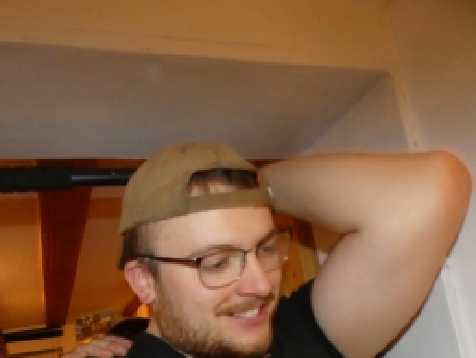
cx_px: 170
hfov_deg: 57.4
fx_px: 427
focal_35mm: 31
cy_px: 273
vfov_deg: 43.9
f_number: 2.8
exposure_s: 1/60
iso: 800
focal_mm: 3.6
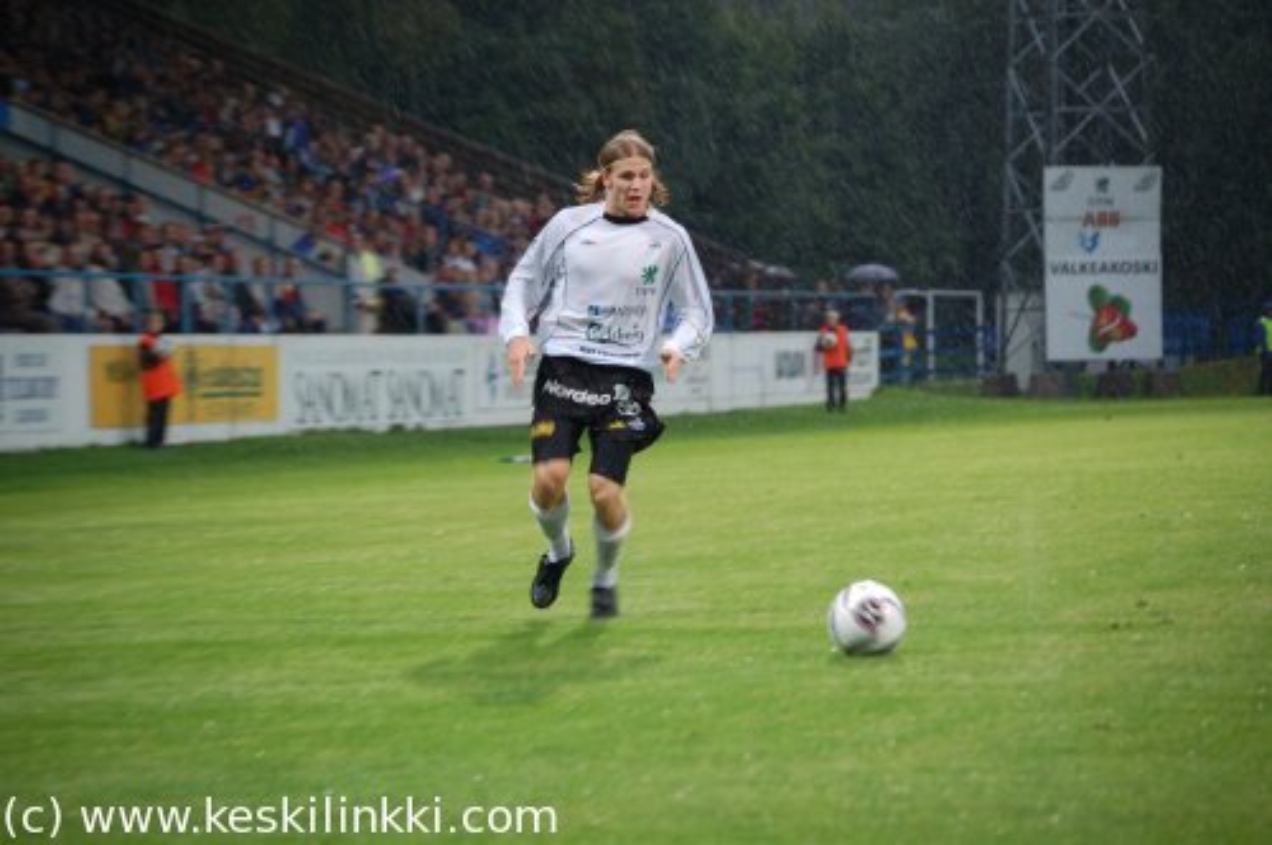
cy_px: 422
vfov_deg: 8.1
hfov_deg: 12.2
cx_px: 636
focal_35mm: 168
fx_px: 5928
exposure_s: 1/125
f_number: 5
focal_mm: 112
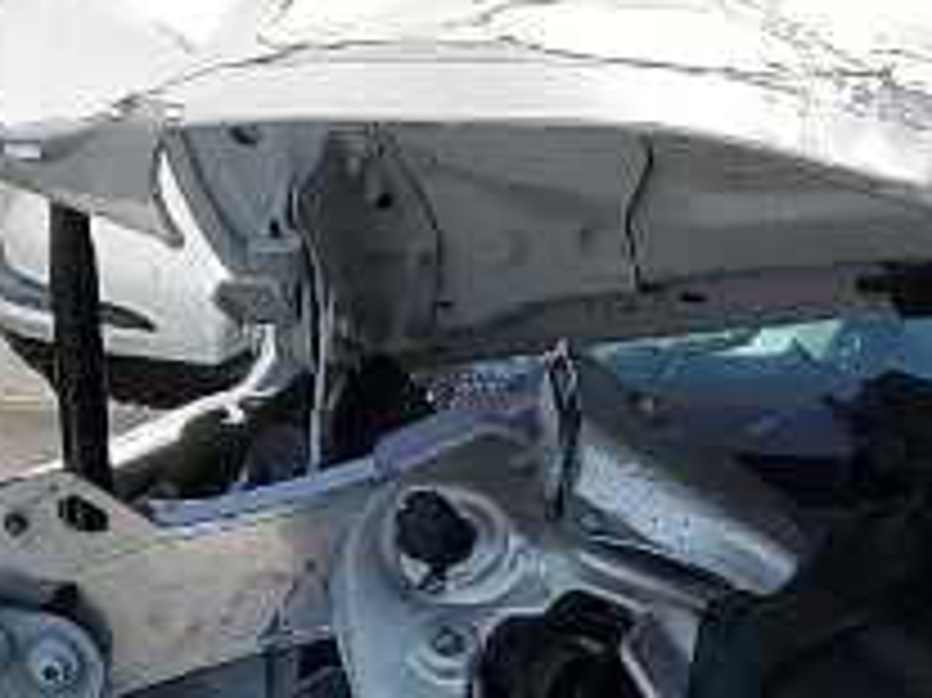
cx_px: 1553
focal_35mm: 201
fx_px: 5409
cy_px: 1455
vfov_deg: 7.1
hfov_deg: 9.5
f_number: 1.5
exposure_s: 1/5000
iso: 50
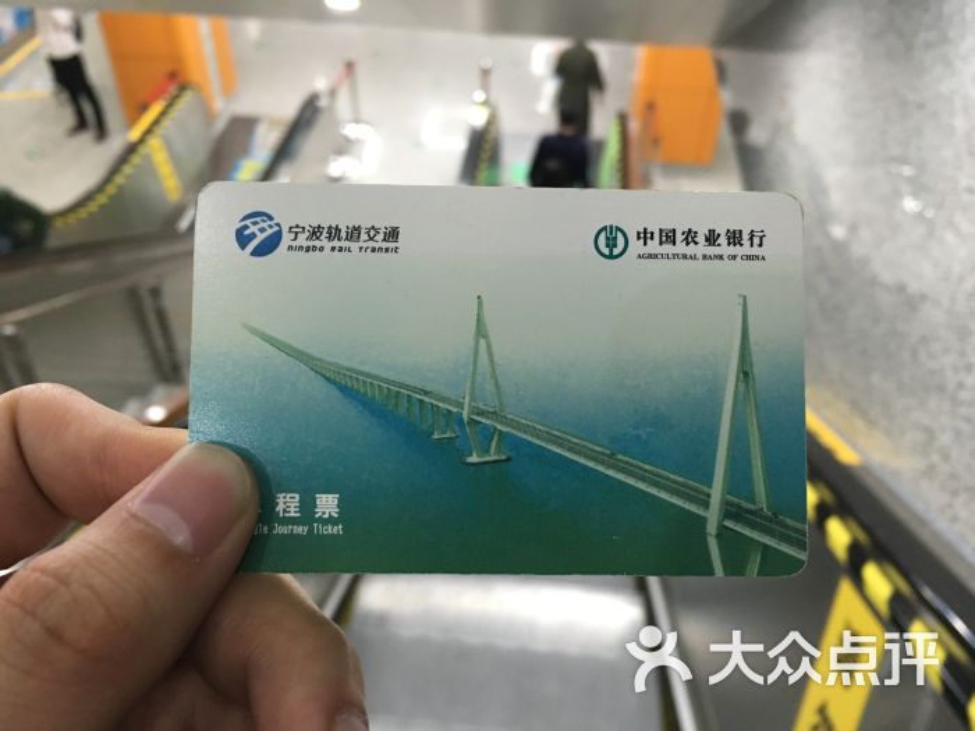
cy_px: 366
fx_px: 817
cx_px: 488
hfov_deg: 61.7
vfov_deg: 48.2
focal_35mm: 29
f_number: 2.2
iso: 160
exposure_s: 1/33
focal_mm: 4.15
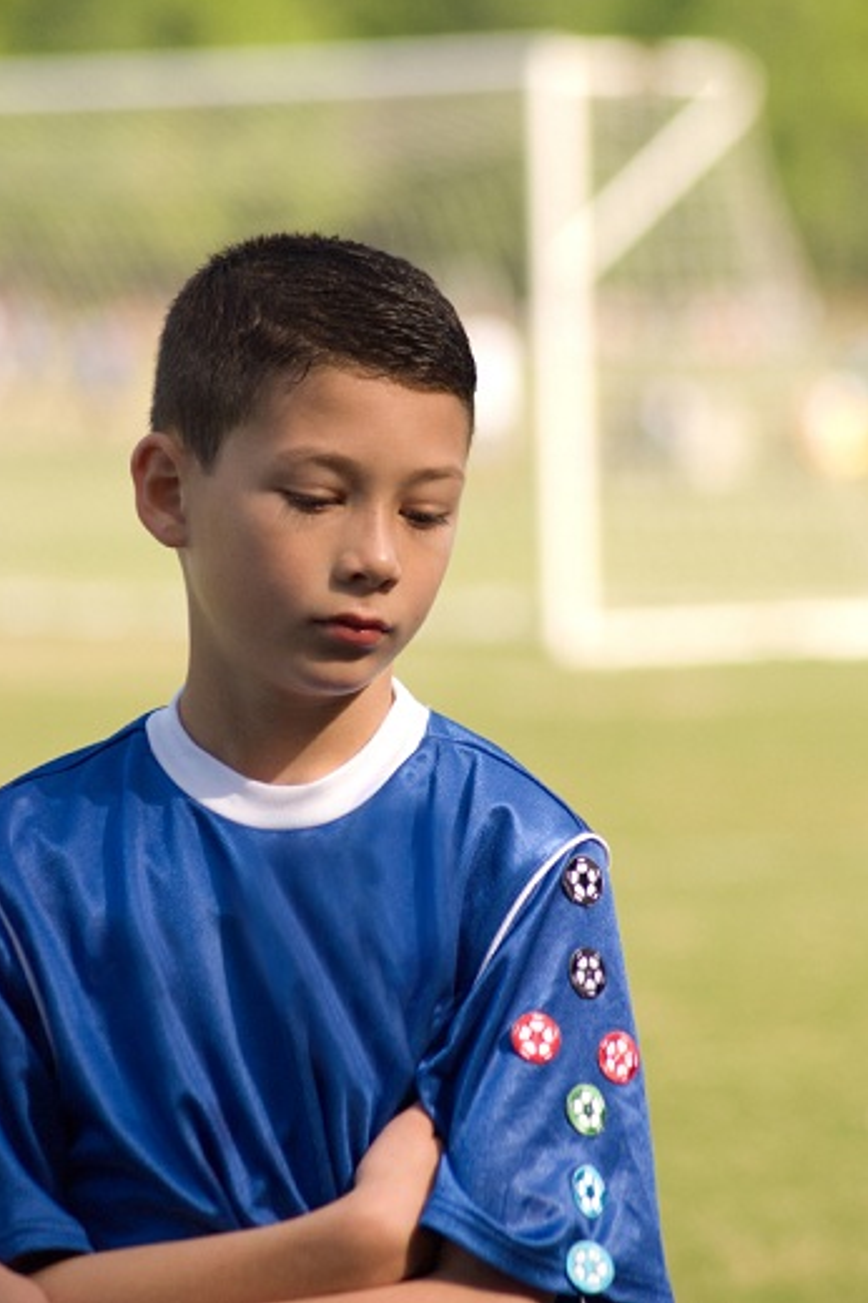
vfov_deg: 7.6
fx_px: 9837
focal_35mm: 272
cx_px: 431
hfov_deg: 5.1
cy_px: 650
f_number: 5
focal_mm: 180
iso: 800
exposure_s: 1/1600
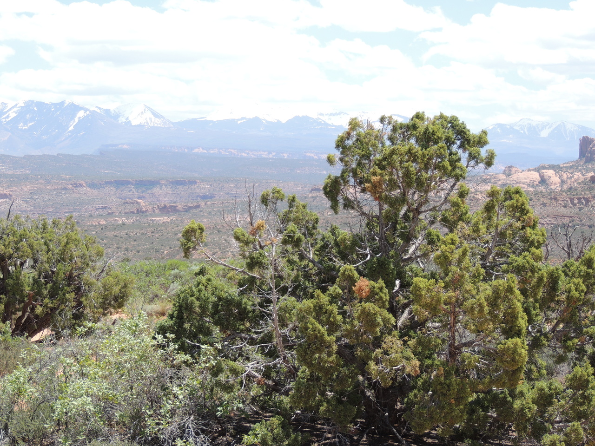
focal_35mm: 105
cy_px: 223
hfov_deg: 18.7
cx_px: 298
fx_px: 1805
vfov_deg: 14.1
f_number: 4.2
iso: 100
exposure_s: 1/400
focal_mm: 18.7
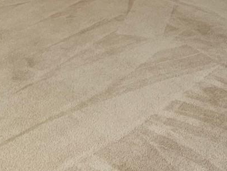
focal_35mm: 66
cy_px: -137
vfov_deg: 17.9
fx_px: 433
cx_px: 166
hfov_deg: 29.0
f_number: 2.2
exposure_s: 1/60
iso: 64
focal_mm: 2.2
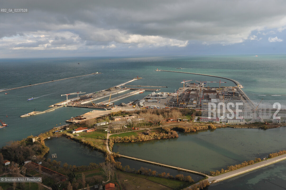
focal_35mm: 32
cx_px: 143
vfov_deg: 41.1
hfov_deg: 58.7
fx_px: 254
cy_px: 95
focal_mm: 32
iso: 640
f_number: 6.3
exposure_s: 1/1250
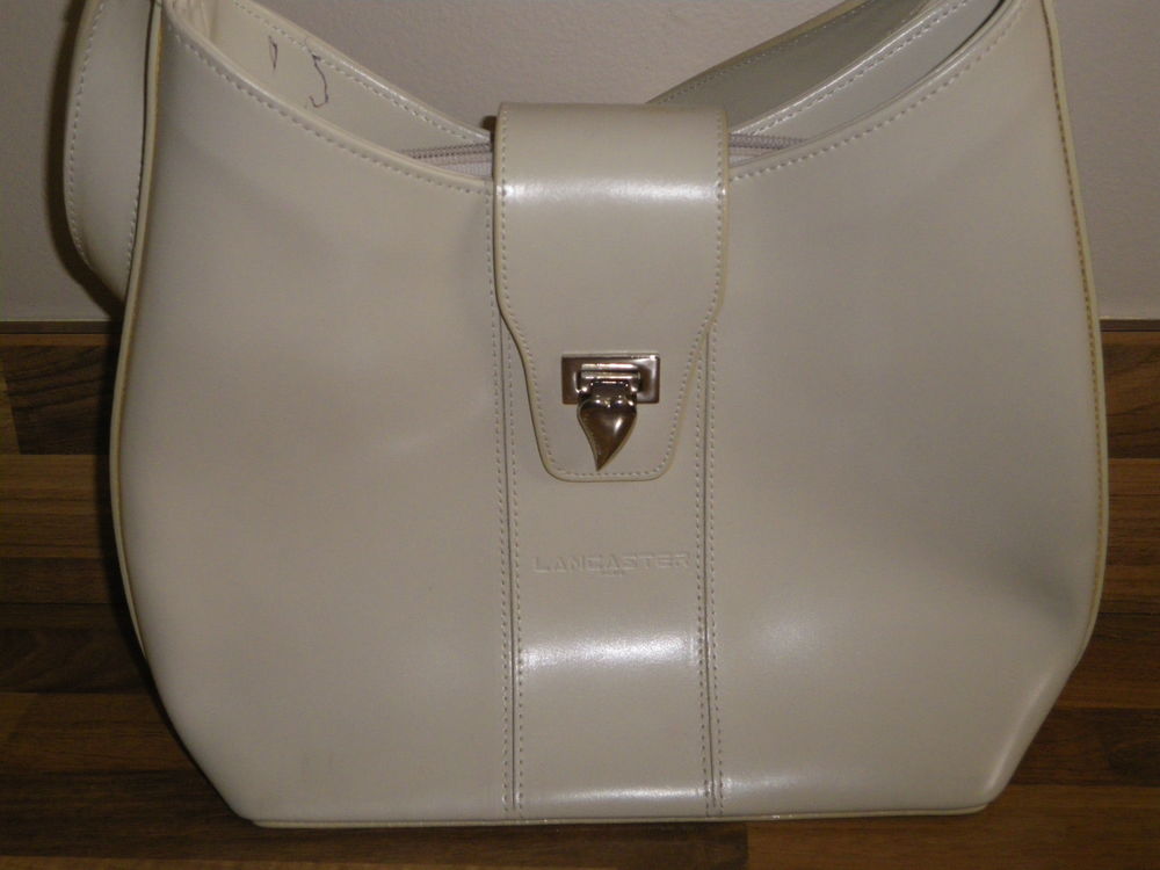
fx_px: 1541
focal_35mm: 46
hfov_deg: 41.2
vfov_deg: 31.5
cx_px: 580
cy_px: 435
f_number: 3.3
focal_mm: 8.2
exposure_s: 1/80
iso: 400
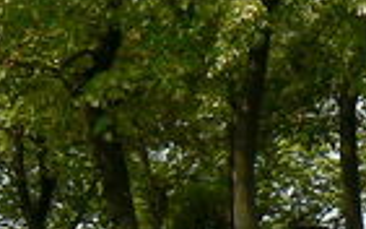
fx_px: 2154
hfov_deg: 9.3
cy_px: -172
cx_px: 646
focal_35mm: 216
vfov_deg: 6.0
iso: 80
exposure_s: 1/500
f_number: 7.1
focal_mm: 6
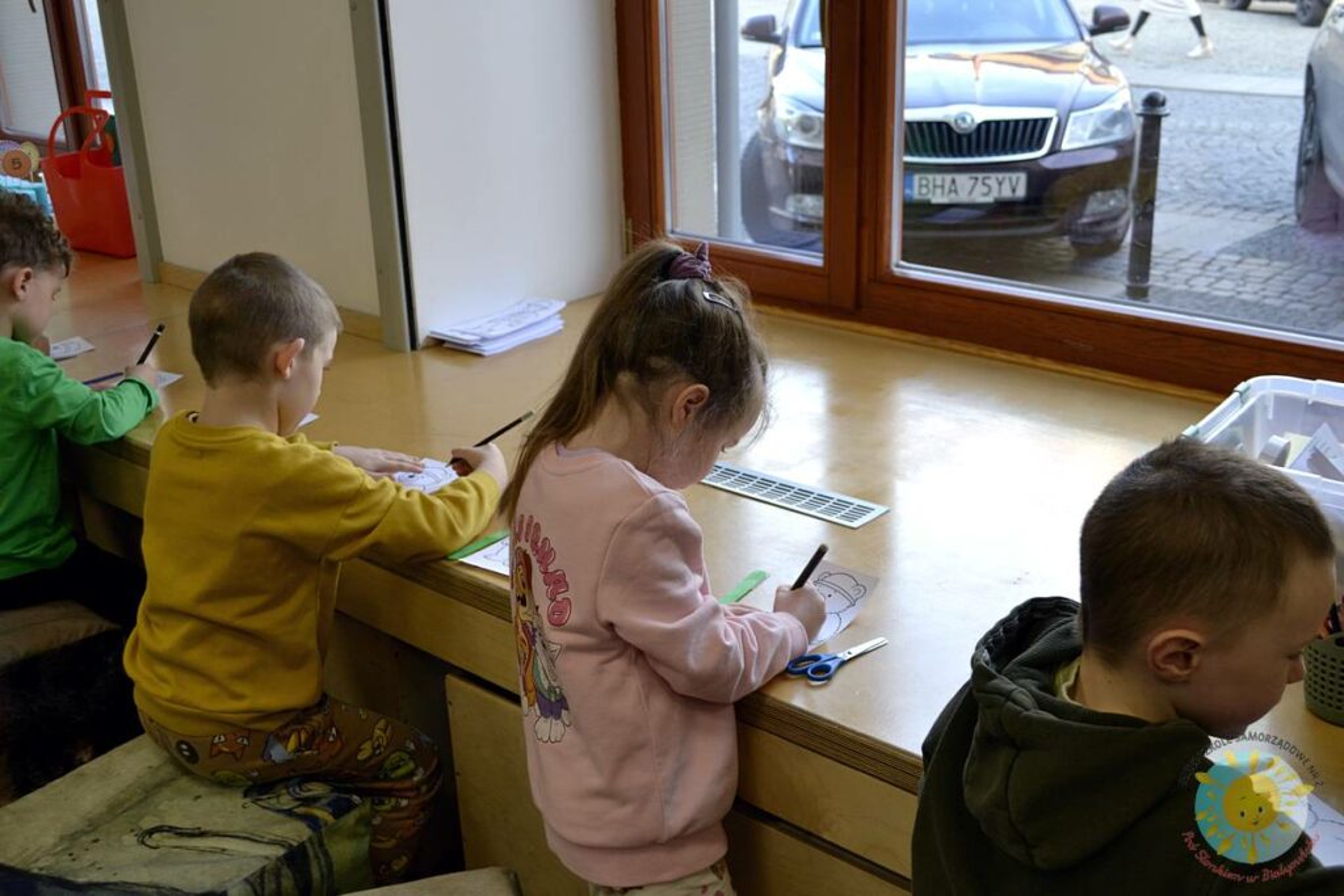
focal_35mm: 39
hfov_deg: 49.5
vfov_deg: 34.2
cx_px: 672
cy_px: 448
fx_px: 1456
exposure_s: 1/100
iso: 400
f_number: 5
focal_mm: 26
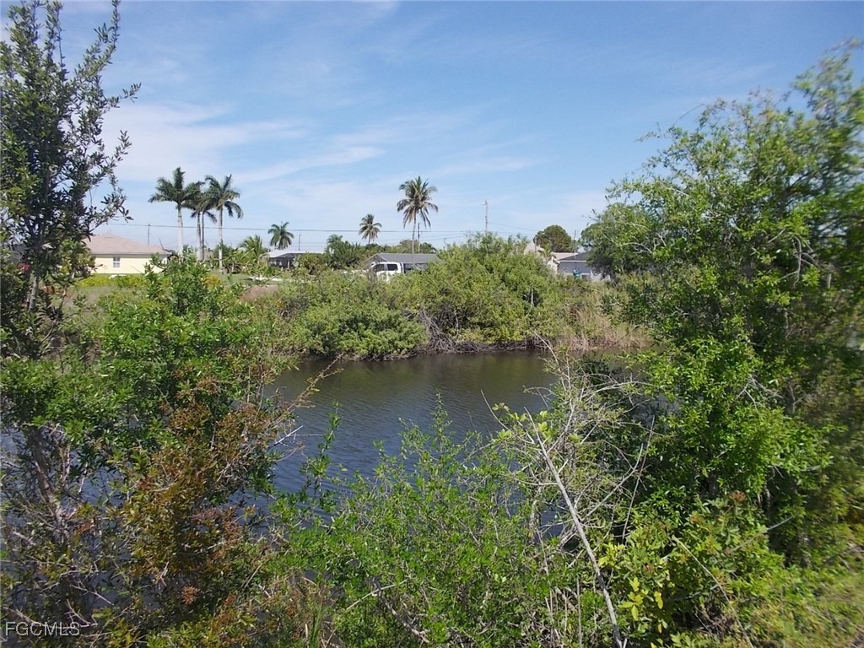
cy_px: 324
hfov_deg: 61.7
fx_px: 724
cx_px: 432
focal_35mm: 29
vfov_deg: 48.2
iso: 80
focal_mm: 4.1
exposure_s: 1/800
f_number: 3.3
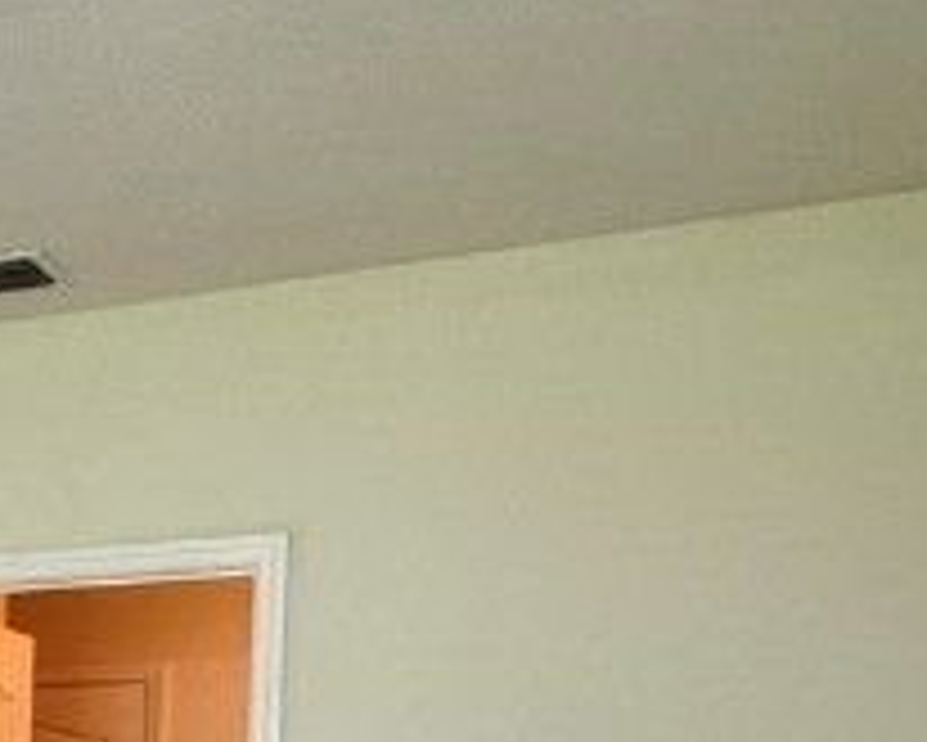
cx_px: -540
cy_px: 958
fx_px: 1867
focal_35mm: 68
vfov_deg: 20.6
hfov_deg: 22.0
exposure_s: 1/120
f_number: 2.2
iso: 160
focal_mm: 2.22
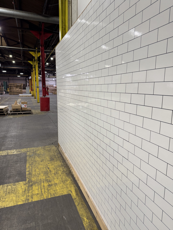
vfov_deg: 71.6
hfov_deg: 56.8
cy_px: 115
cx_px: 86
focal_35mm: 24
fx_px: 160
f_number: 1.78
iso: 125
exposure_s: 1/120
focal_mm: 6.76
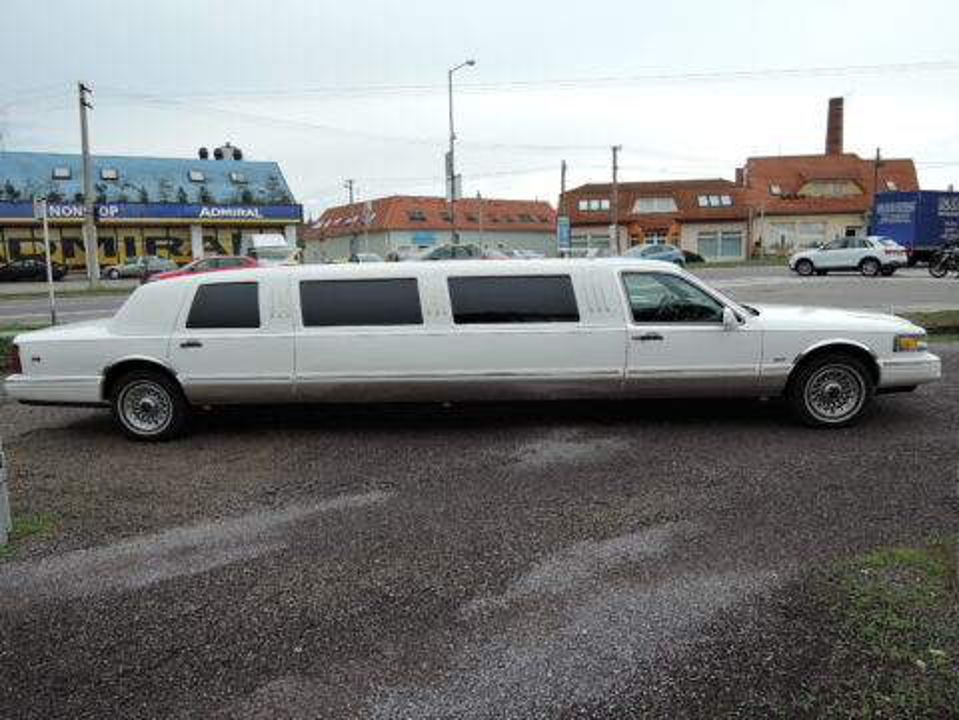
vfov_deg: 56.8
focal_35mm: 24
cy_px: 360
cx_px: 480
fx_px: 665
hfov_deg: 71.6
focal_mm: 5.1
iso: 80
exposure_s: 1/40
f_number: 2.8
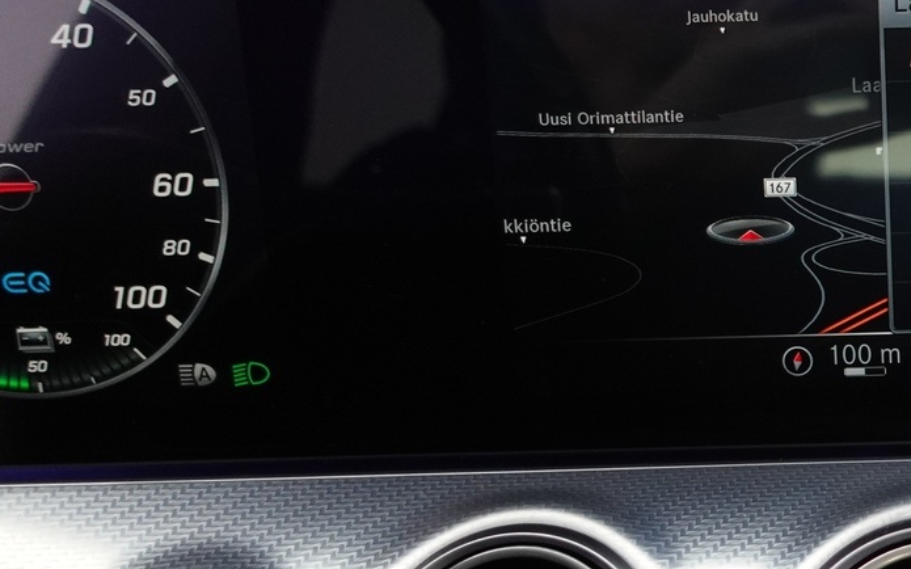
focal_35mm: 57
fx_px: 1415
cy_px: 378
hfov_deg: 32.0
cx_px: 973
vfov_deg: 22.6
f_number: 1.8
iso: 800
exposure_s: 1/20
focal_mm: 9.4
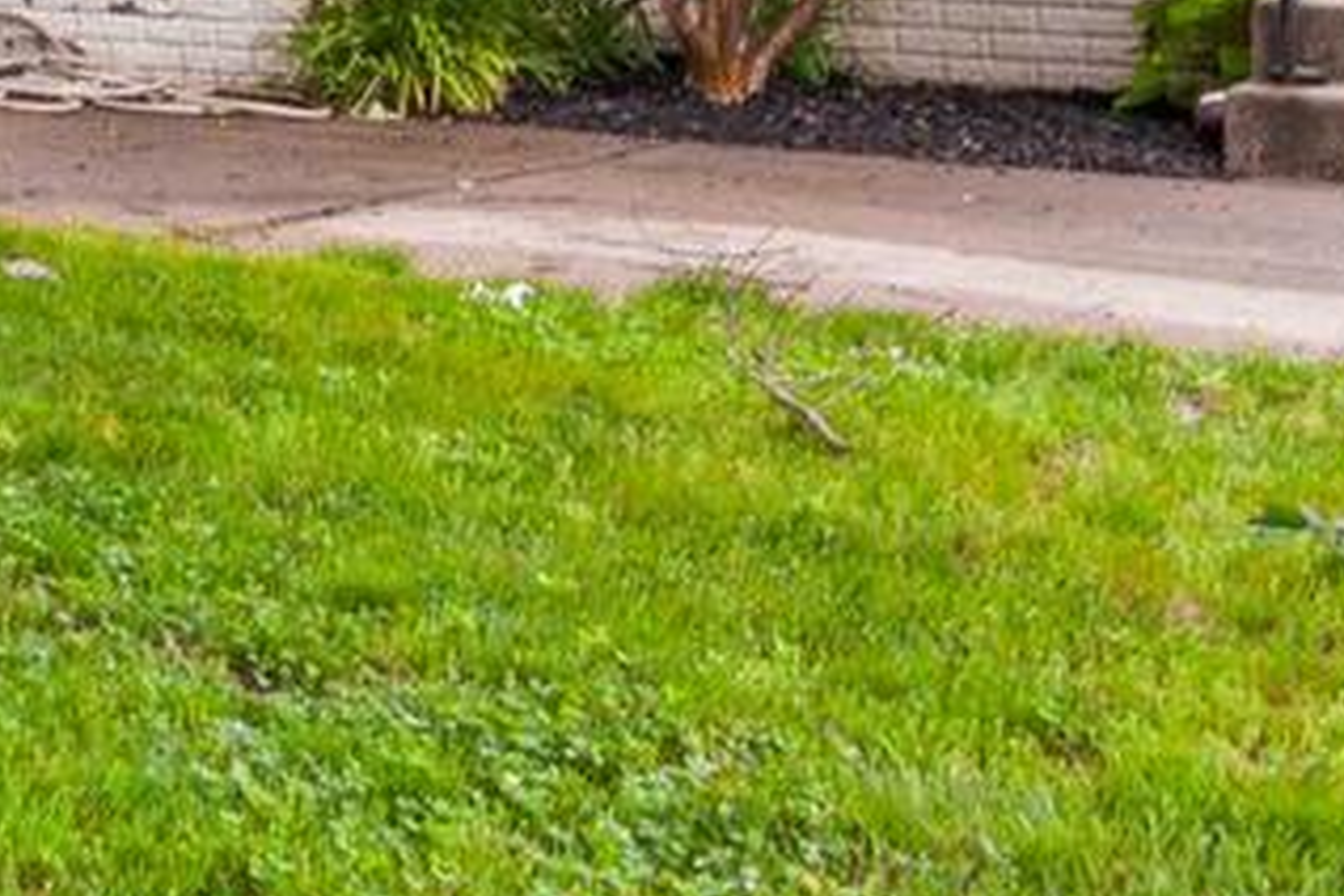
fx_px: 3546
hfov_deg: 16.0
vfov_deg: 13.6
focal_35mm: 95
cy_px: -397
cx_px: -1437
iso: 200
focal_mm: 21
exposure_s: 1/25
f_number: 8
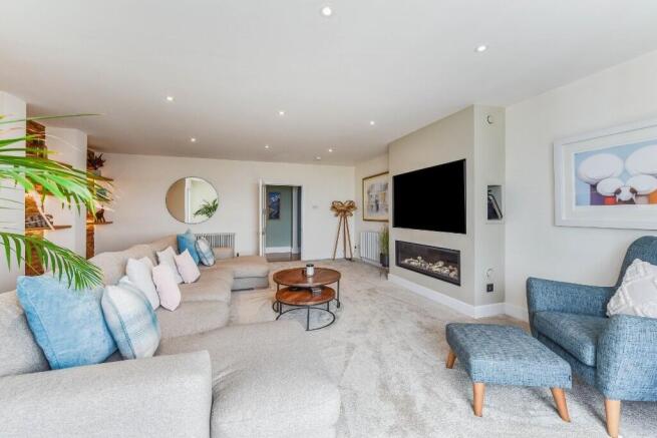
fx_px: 256
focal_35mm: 14
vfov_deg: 81.2
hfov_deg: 104.2
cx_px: 328
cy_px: 219
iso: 320
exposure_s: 1/50
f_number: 9
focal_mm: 14
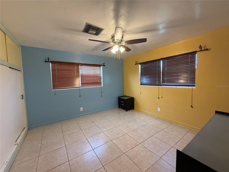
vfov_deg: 85.7
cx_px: 114
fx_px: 93
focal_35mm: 14
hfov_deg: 102.1
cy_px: 86
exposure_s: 1/60
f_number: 2.2
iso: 320
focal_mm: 2.22
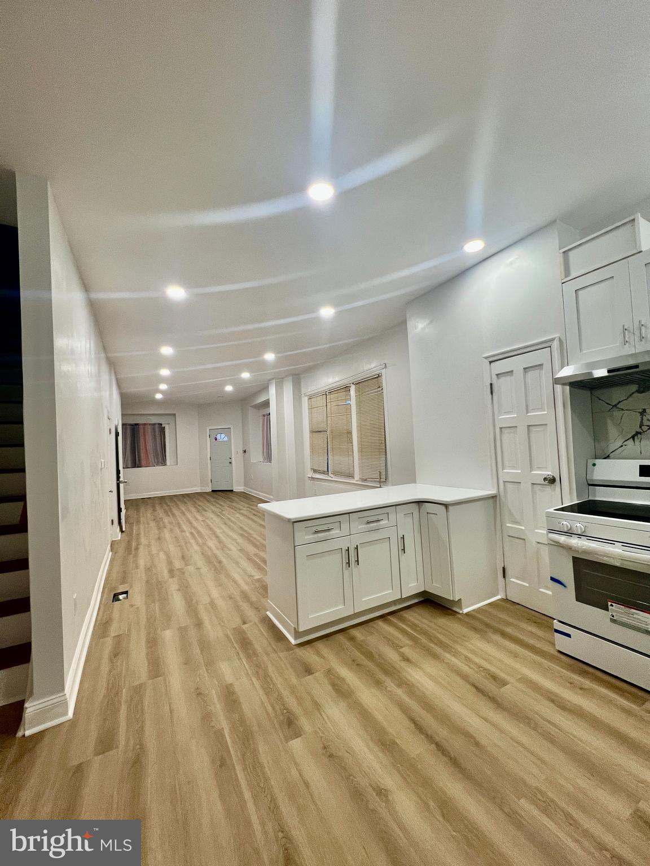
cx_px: 325
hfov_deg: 89.9
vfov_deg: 106.2
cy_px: 433
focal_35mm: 13
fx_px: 325
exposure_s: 1/120
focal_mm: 1.57
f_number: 1.8
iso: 160
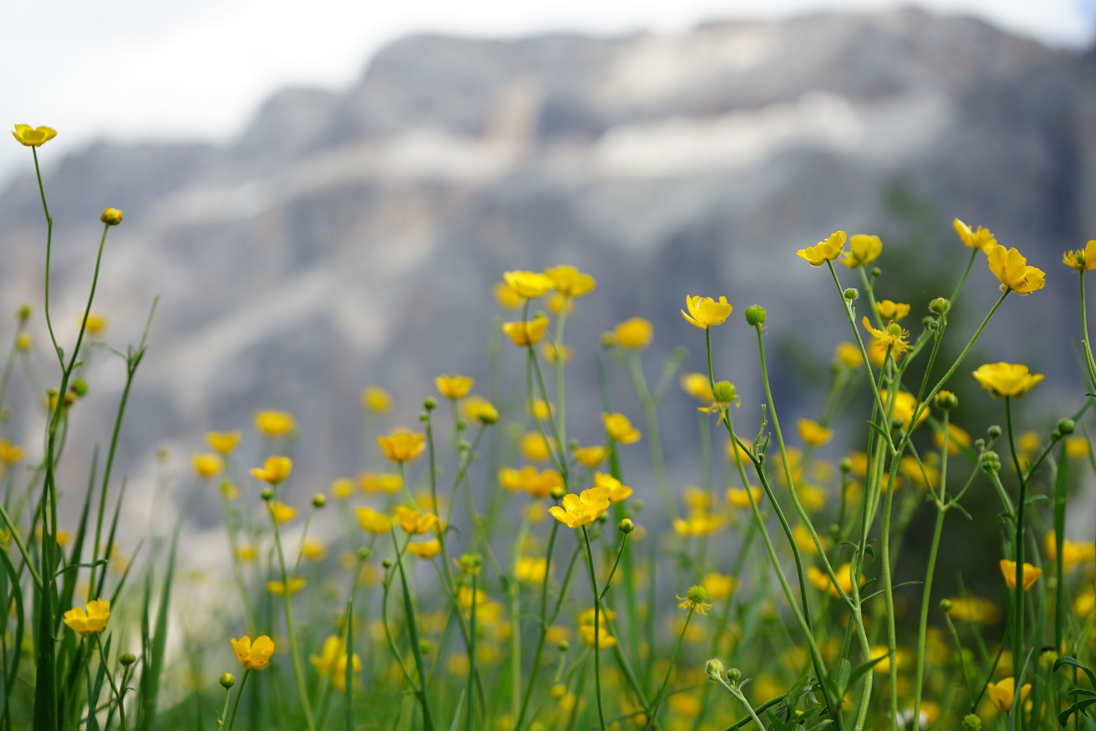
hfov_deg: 28.8
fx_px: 2131
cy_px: 366
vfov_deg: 19.5
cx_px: 548
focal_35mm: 70
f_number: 6.3
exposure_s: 1/80
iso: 100
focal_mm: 70
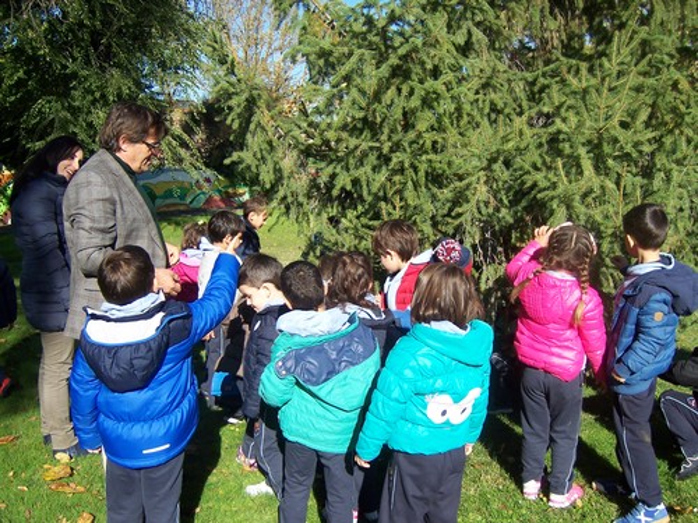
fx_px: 726
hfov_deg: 51.4
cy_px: 262
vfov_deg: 39.7
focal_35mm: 36
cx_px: 349
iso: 80
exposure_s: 1/800
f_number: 2.8
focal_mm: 6.2
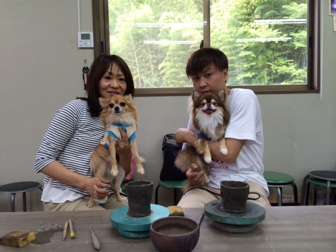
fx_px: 291
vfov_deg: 46.8
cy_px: 126
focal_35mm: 30
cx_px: 168
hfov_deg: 60.0
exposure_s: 1/30
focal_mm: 4.12
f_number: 2.2
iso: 40
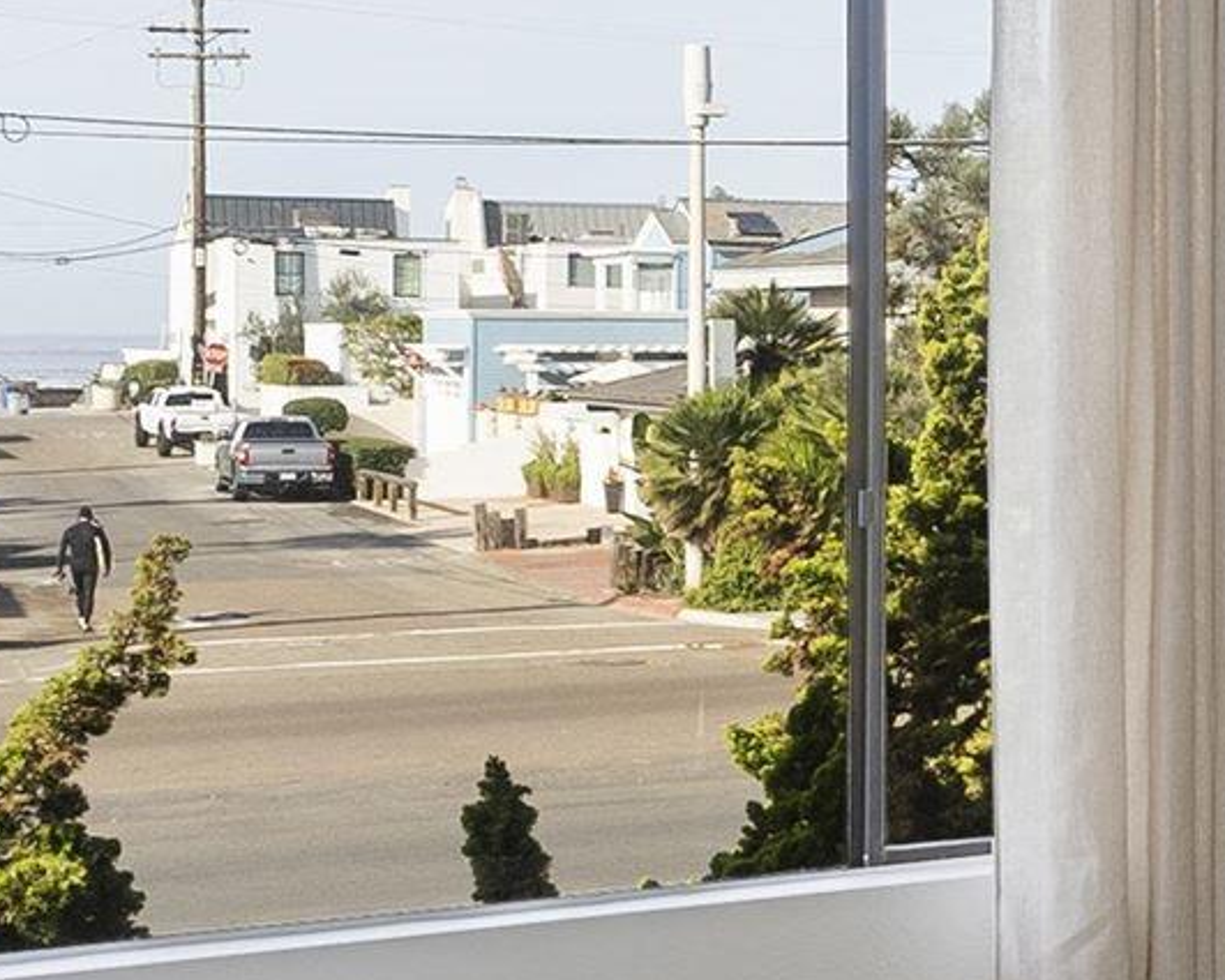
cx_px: 1739
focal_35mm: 79
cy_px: 312
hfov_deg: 21.0
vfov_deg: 19.3
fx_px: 2874
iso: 100
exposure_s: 1/1.67
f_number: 8
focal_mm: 14.6
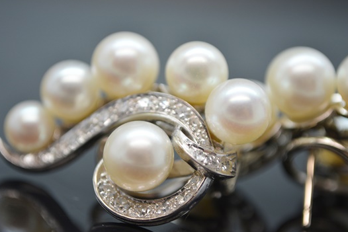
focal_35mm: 89
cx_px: 162
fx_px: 861
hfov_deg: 22.9
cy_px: 127
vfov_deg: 15.4
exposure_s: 1/80
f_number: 5.6
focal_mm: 52
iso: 400
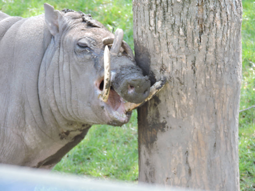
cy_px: 96
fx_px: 1657
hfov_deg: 8.8
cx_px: 128
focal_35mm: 225
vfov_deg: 6.6
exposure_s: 1/200
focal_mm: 40.1
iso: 360
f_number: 4.6
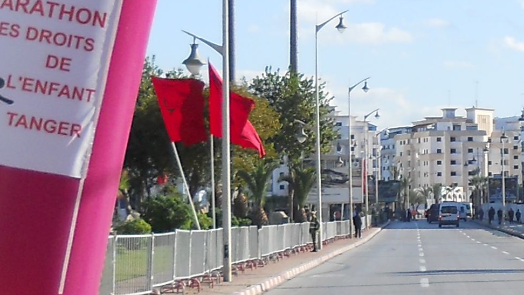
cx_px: 658
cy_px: 128
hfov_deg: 13.8
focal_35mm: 150
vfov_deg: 8.1
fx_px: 2084
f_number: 5.5
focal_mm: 6.72
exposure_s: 1/250
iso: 80
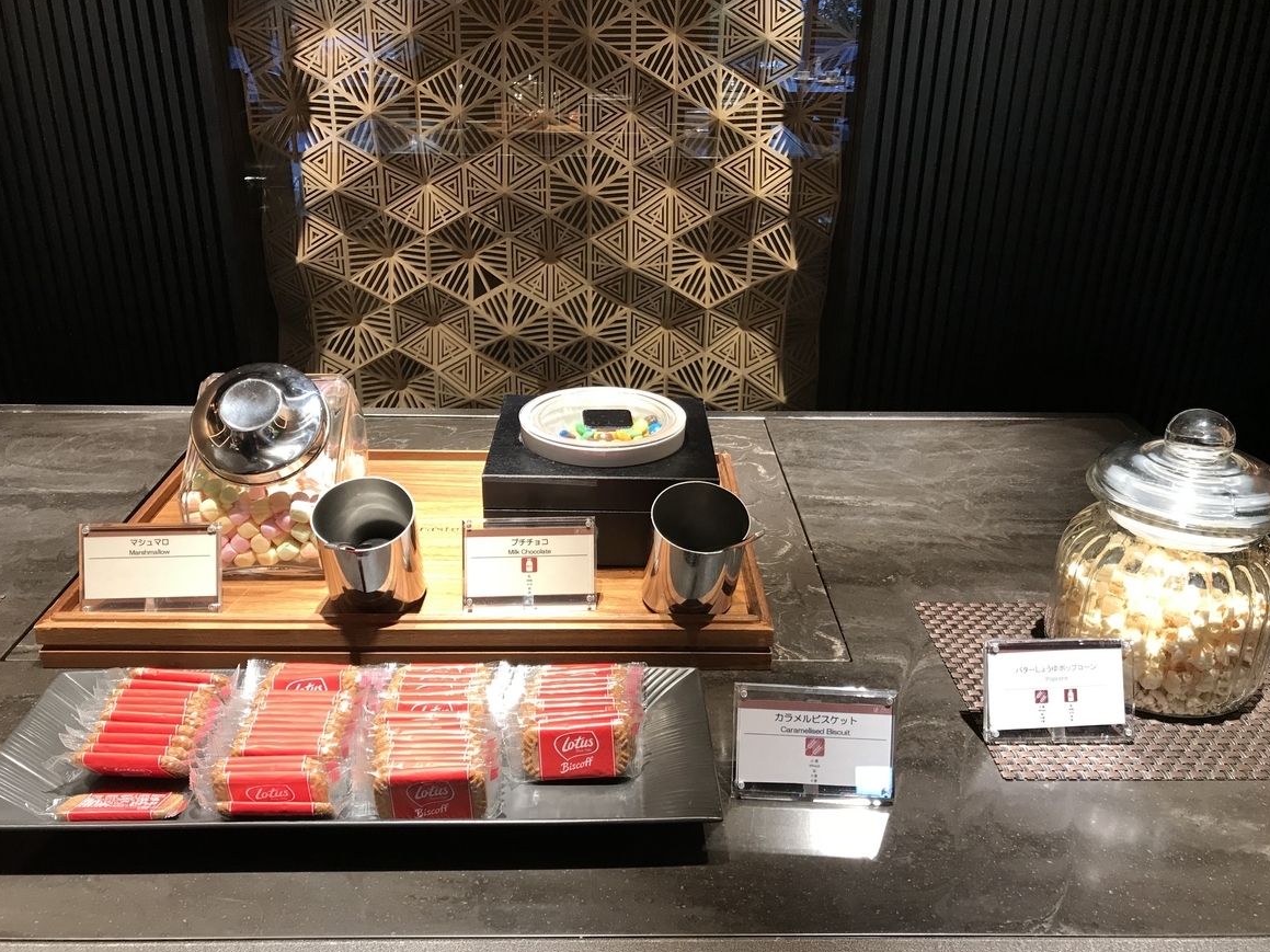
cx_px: 634
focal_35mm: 29
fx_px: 1064
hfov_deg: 61.7
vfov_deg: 48.2
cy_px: 486
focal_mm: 3.99
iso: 32
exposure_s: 1/20
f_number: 1.8
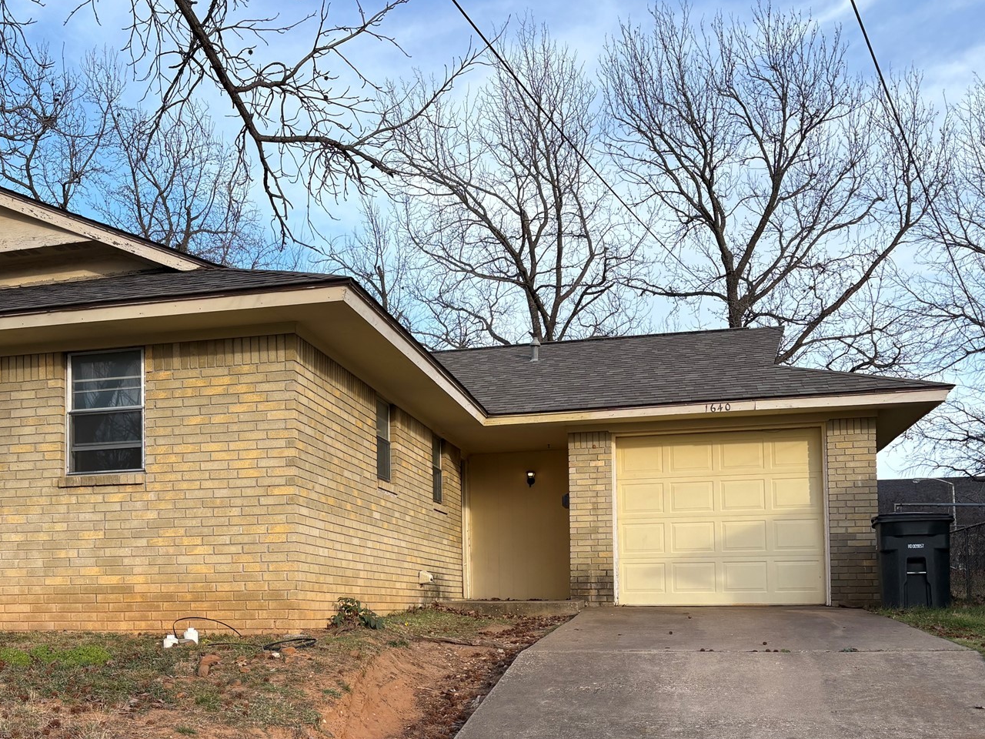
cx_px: 326
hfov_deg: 47.1
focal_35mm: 39
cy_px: 540
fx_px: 1110
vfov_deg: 36.1
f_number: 1.6
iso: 50
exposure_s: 1/1099
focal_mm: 5.96
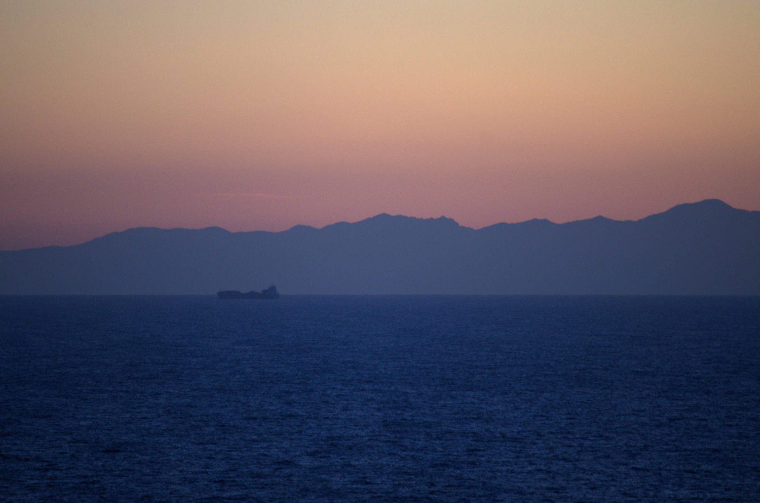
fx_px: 6321
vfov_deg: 4.6
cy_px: 252
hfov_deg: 6.9
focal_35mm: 300
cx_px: 380
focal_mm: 200
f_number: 5.6
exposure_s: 1/20
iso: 1600
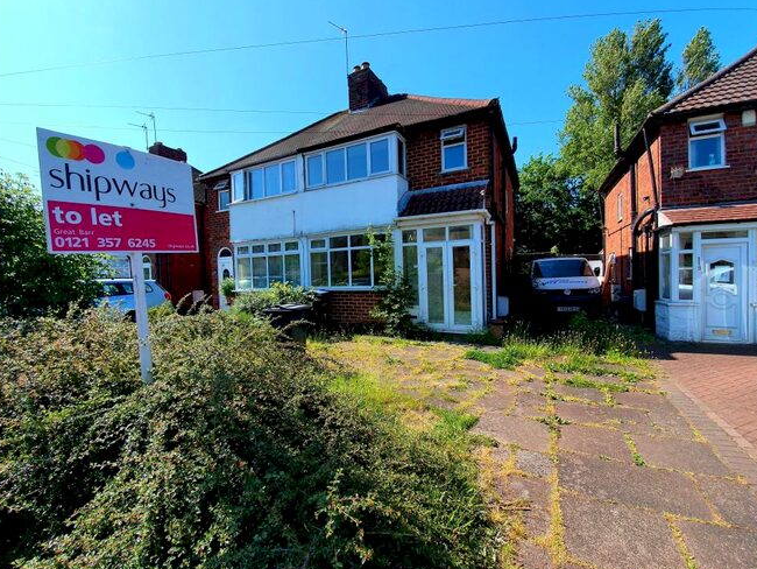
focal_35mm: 14
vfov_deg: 85.7
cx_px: 372
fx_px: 306
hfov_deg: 102.0
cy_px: 293
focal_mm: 1.8
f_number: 2.2
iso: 50
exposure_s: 1/940
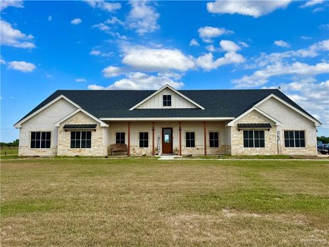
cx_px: 164
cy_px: 124
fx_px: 247
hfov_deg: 67.3
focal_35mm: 26
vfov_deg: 53.1
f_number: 1.5
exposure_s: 1/4115
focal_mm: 5.7
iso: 50
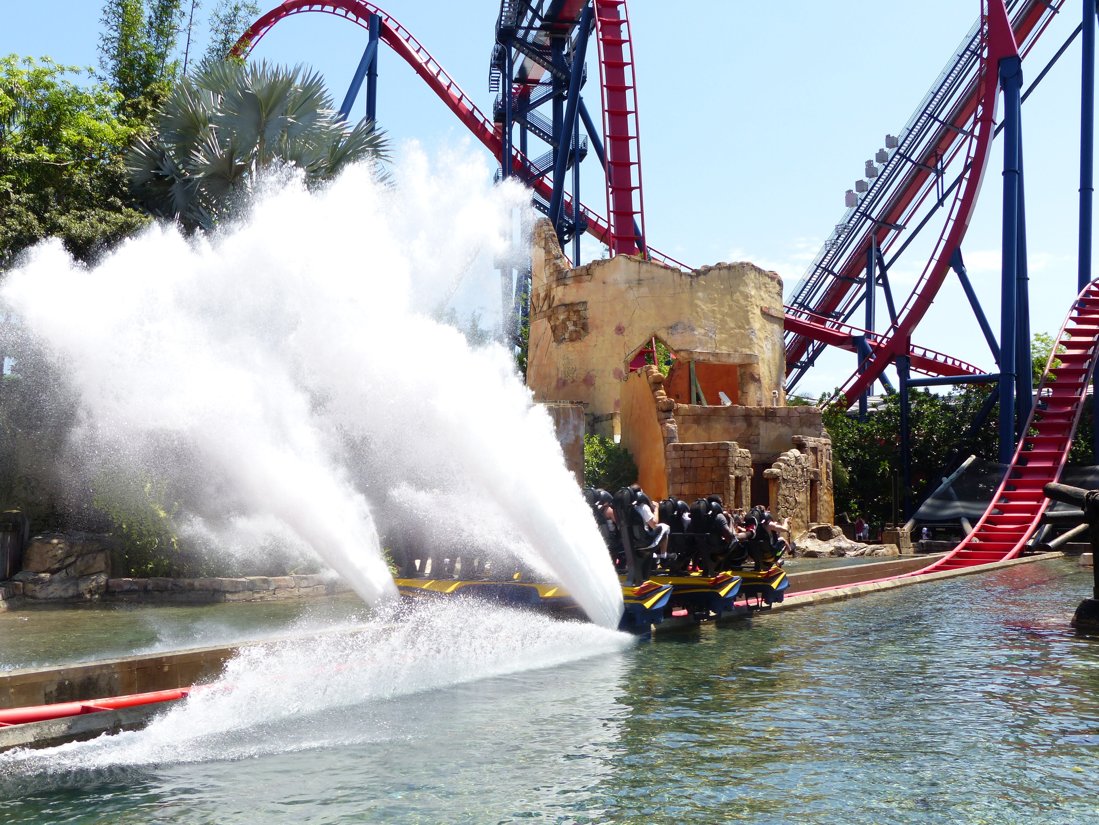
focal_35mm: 37
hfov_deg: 50.1
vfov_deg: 38.7
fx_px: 1175
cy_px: 412
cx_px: 550
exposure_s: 1/640
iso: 100
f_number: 4
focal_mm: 6.6
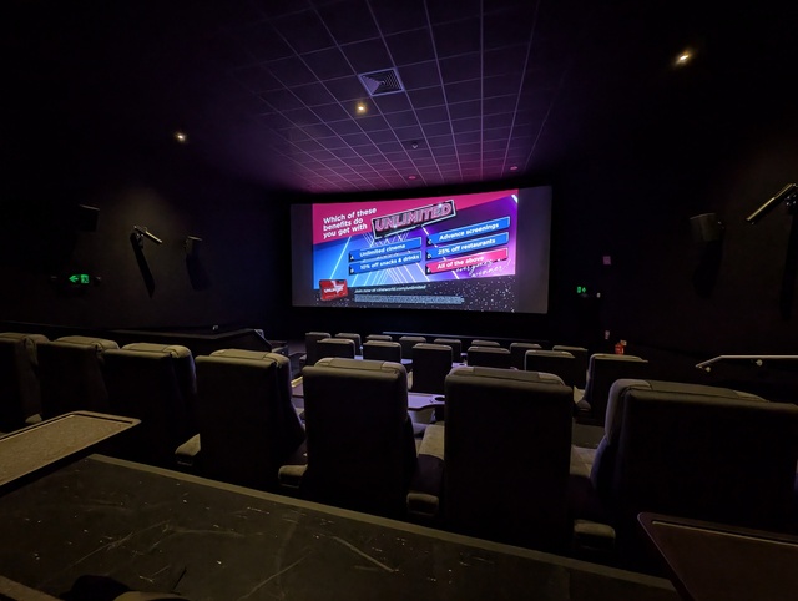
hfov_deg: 110.5
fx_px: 277
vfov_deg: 94.6
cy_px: 300
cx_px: 399
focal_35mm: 12
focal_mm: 2.23
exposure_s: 1/24
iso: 272
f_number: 1.95
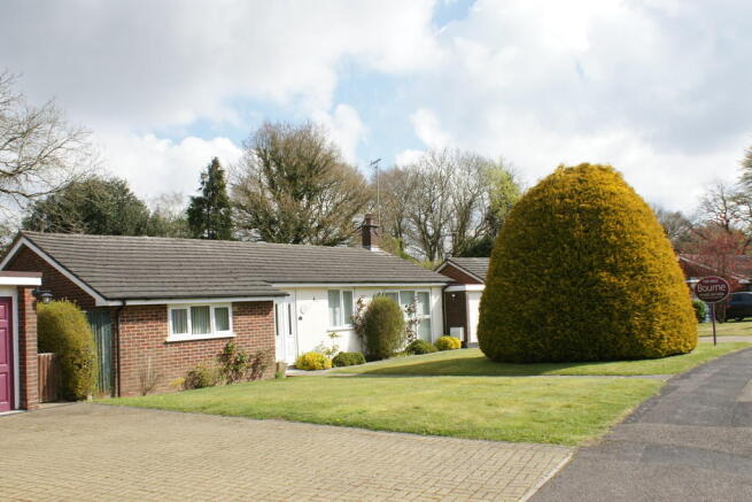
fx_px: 627
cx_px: 376
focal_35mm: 30
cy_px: 251
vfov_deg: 43.6
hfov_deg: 61.9
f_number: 9.5
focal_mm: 20
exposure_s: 1/250
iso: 200
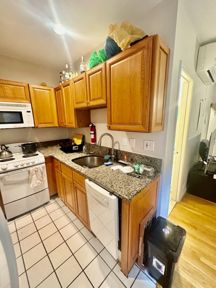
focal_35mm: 14
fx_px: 116
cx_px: 108
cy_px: 144
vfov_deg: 102.1
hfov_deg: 85.7
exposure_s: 1/60
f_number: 2.2
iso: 800
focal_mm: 2.22
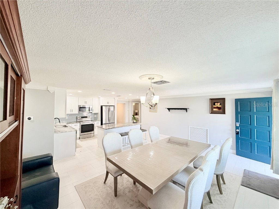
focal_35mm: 14
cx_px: 140
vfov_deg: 85.7
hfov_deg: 102.1
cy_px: 104
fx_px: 113
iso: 160
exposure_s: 1/120
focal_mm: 2.22
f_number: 2.2
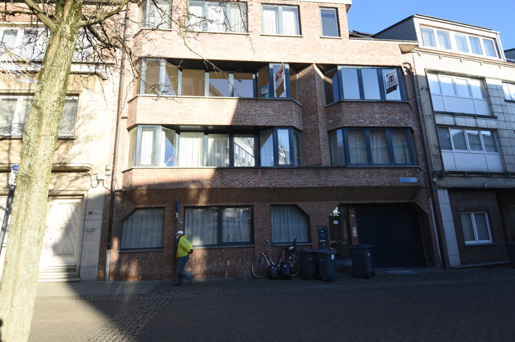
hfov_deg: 90.0
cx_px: 258
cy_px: 171
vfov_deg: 67.3
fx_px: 257
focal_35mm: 18
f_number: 7.1
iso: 200
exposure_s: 1/160
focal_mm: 12
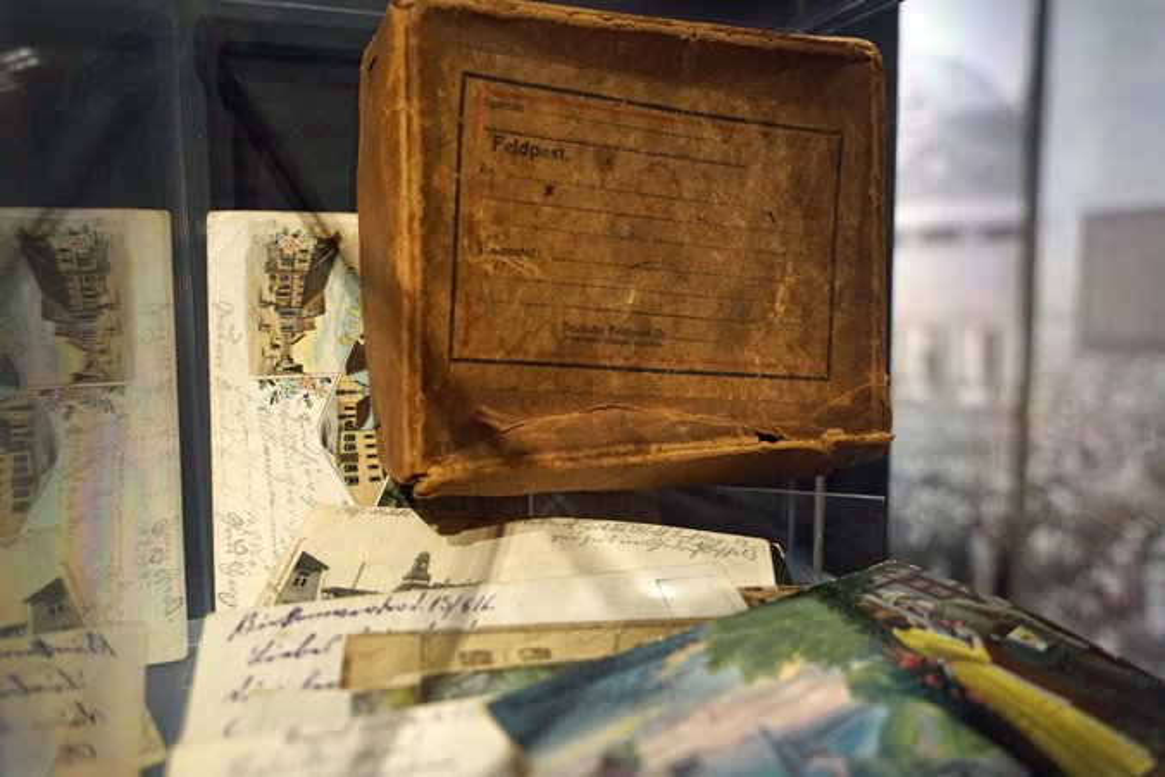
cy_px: 388
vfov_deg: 49.6
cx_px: 582
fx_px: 842
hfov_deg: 69.4
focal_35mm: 26
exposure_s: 1/25
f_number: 4
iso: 6400
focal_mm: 26
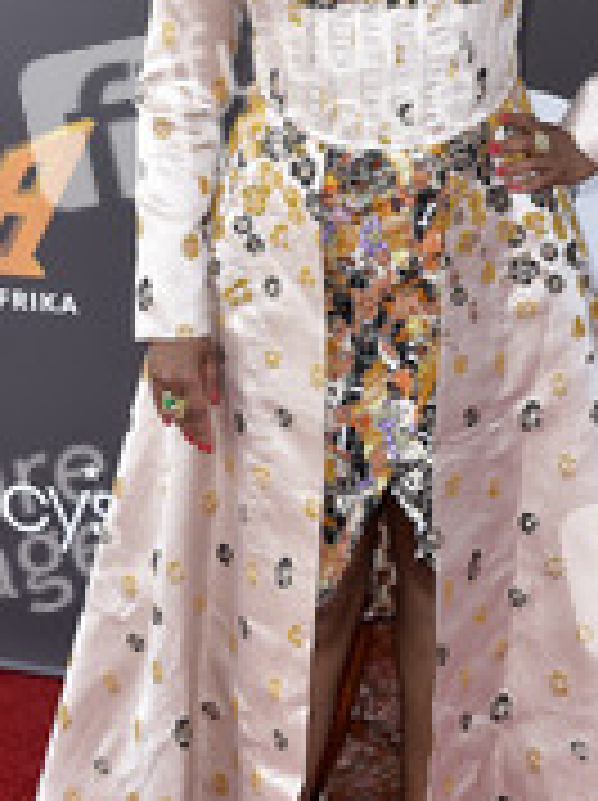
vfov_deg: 25.0
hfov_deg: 18.8
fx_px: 1801
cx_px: 384
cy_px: 328
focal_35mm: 78
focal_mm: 36
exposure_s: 1/250
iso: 160
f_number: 7.1
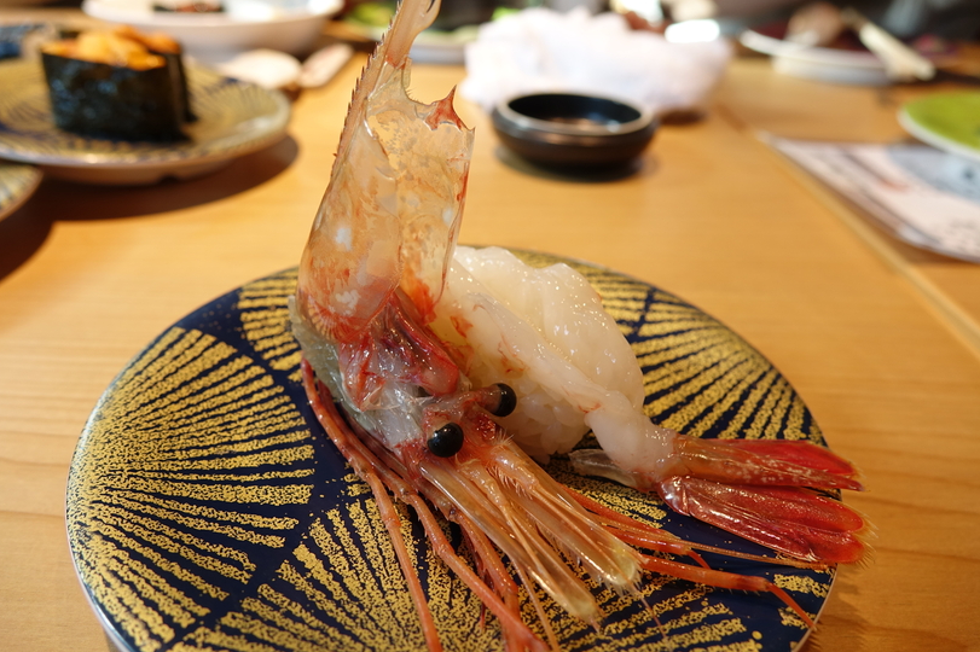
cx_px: 473
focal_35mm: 25
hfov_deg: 71.5
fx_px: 680
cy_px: 333
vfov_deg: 51.2
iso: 125
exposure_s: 1/50
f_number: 2.8
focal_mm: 8.9
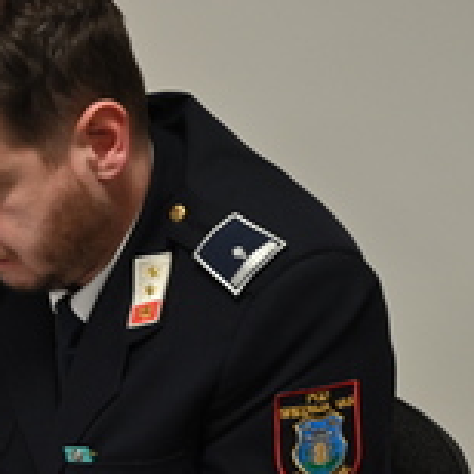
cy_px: 329
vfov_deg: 19.9
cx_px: -86
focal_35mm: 87
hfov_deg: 18.9
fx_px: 1348
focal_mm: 35
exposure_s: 1/125
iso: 1000
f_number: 4.8
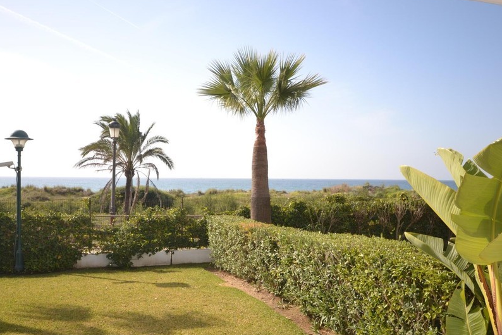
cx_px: 233
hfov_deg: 55.8
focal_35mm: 34
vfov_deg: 38.9
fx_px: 474
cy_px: 172
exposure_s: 1/200
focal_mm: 20
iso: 100
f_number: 6.3
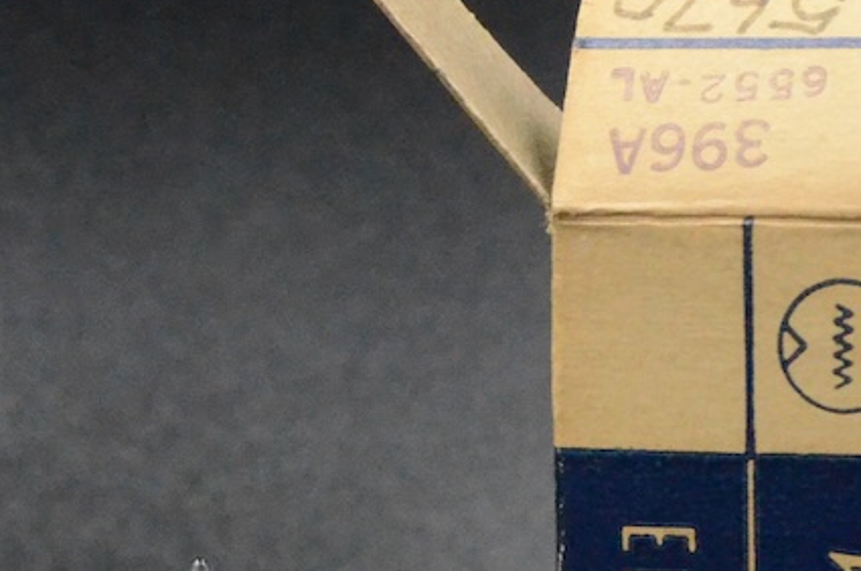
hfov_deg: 6.0
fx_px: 8209
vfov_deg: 4.0
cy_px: 654
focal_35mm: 344
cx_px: 26
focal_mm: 65
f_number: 9
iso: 6400
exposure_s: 1/1250
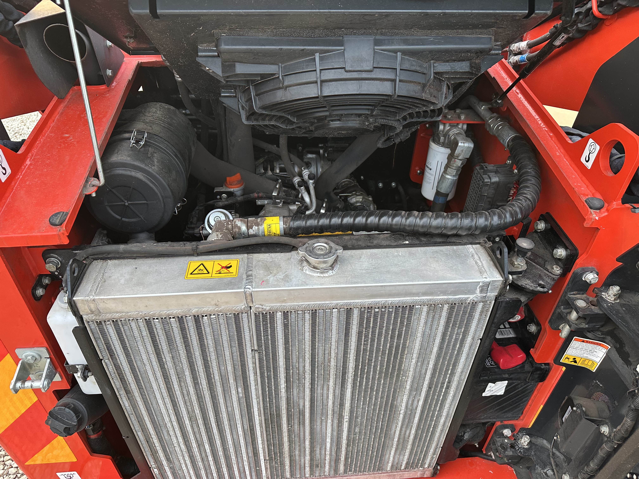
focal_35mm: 24
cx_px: 320
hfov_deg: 71.6
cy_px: 240
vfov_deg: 56.8
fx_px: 443
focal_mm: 6.86
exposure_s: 1/121
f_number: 1.78
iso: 160
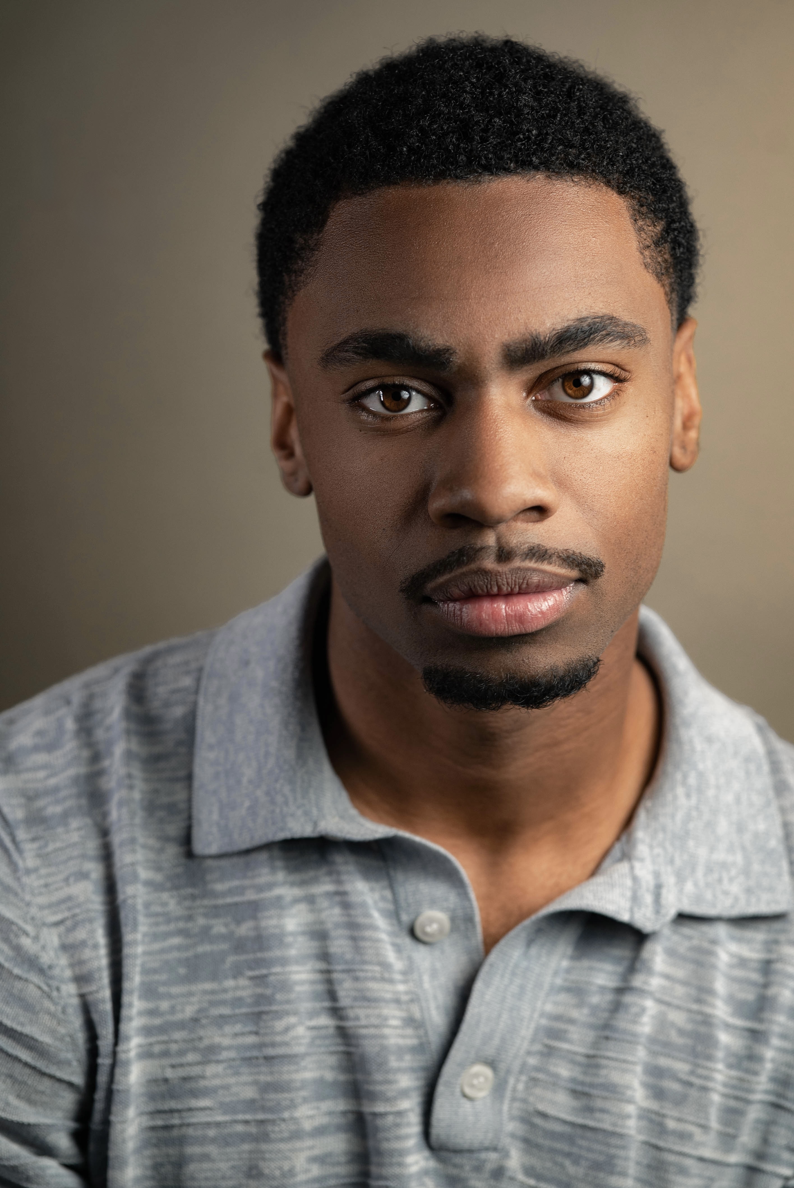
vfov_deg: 23.9
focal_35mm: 85
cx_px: 397
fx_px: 2808
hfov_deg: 16.1
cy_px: 594
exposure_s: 1/160
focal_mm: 85
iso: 400
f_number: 3.5
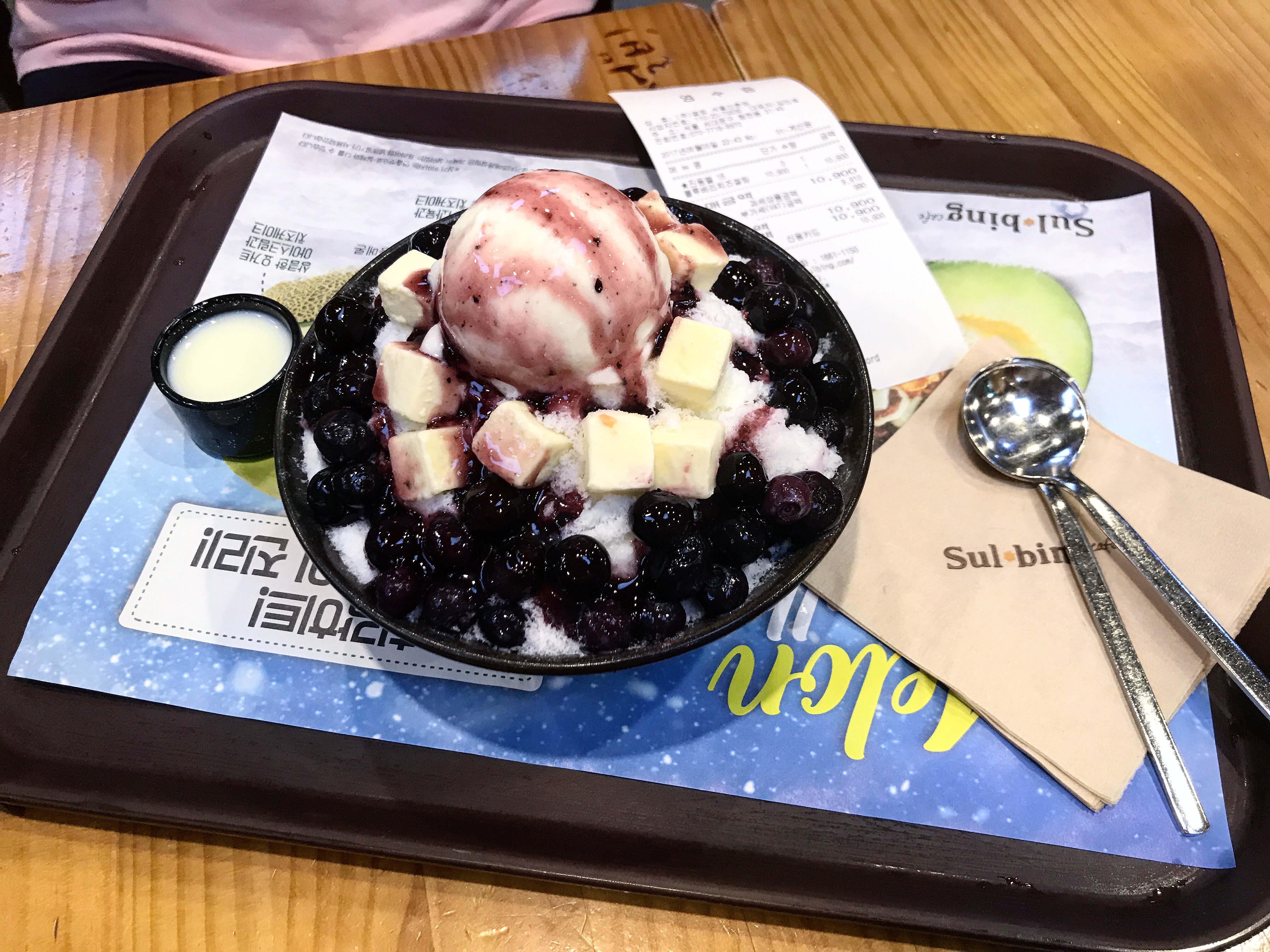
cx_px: 635
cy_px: 476
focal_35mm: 28
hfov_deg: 63.4
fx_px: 1027
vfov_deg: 49.7
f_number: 1.8
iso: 40
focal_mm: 3.99
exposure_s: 1/20
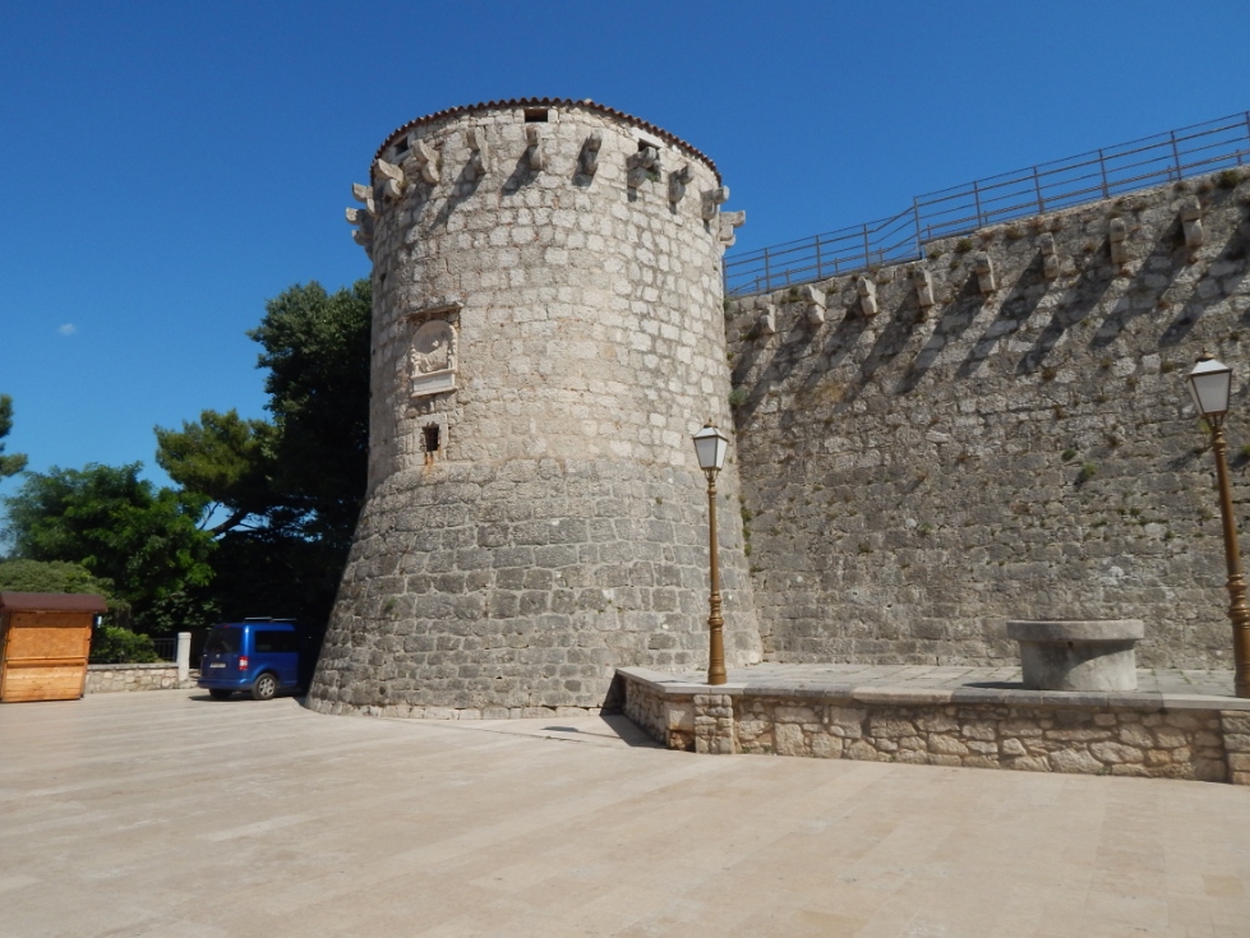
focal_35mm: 23
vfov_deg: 58.9
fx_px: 831
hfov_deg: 73.9
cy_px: 475
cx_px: 621
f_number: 6
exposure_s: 1/800
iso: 125
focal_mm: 4
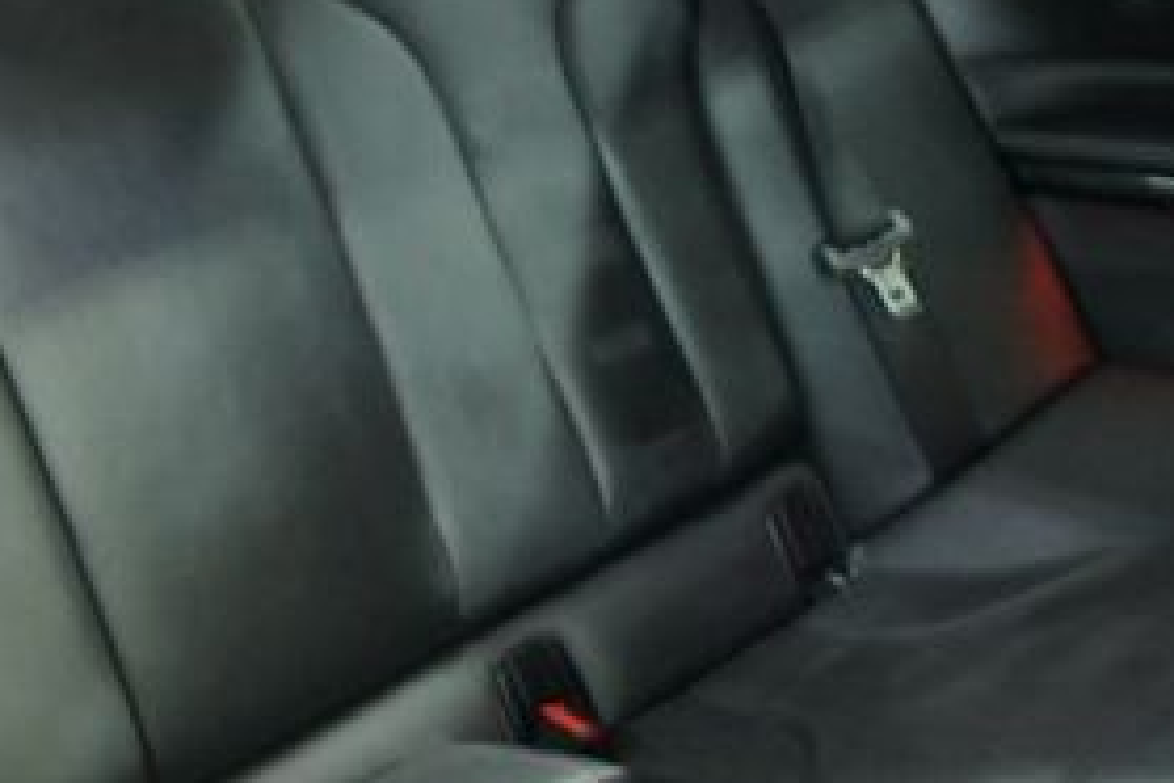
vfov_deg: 21.8
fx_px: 2022
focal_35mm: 62
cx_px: 429
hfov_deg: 32.2
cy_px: 535
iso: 1600
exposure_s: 1/4
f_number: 3.5
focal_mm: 18
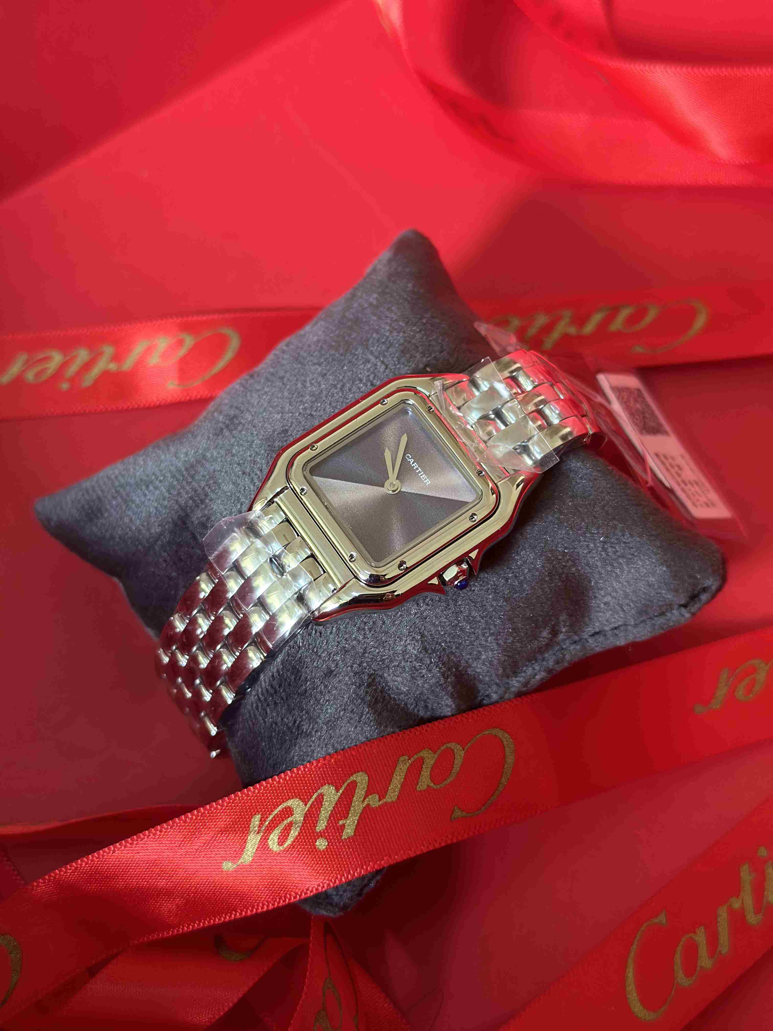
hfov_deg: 30.3
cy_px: 516
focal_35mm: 48
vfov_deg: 39.7
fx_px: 1429
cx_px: 386
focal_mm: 6.86
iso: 160
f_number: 1.78
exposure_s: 1/60
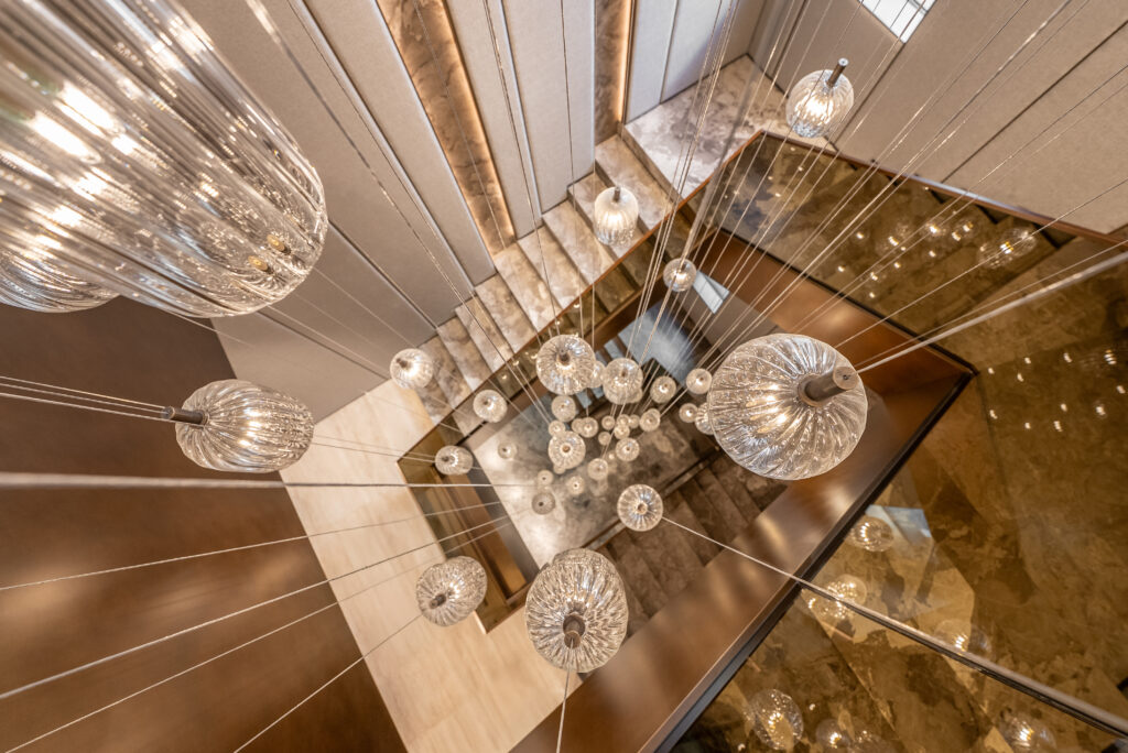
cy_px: 376
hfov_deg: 104.2
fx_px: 439
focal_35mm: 14
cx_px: 564
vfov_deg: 81.3
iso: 400
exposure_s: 1/30
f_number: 5.6
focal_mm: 14
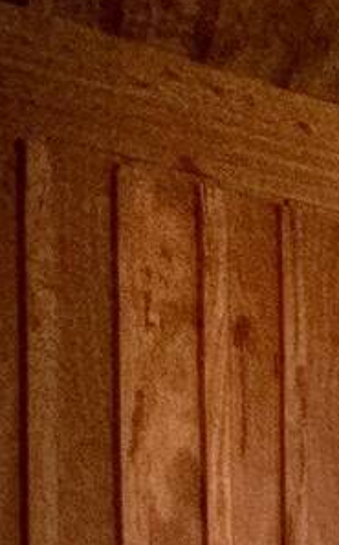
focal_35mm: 72
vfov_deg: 25.3
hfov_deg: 9.3
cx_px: 1217
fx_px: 1067
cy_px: 675
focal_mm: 2.22
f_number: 2.2
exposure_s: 1/60
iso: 200
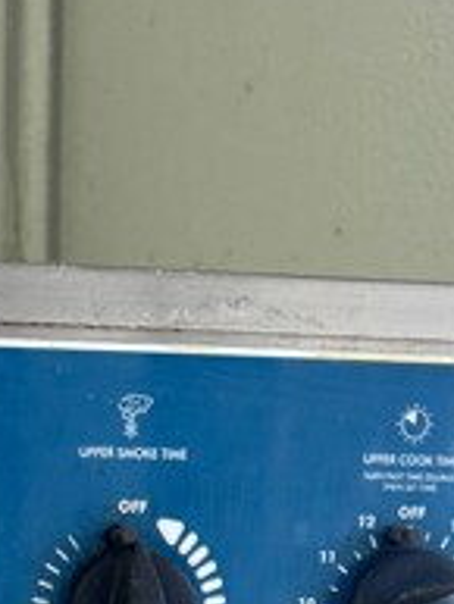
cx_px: -44
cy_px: 1153
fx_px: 1764
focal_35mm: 101
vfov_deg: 15.9
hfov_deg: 14.3
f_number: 1.78
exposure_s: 1/60
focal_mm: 6.86
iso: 125
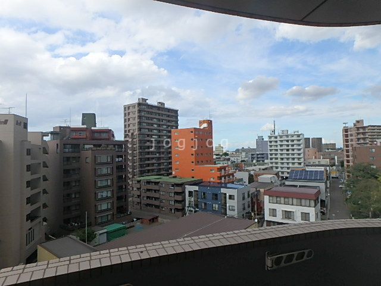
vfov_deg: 63.4
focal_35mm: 21
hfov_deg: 79.0
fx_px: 231
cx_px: 190
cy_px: 143
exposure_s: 1/500
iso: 125
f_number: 6
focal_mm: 3.7
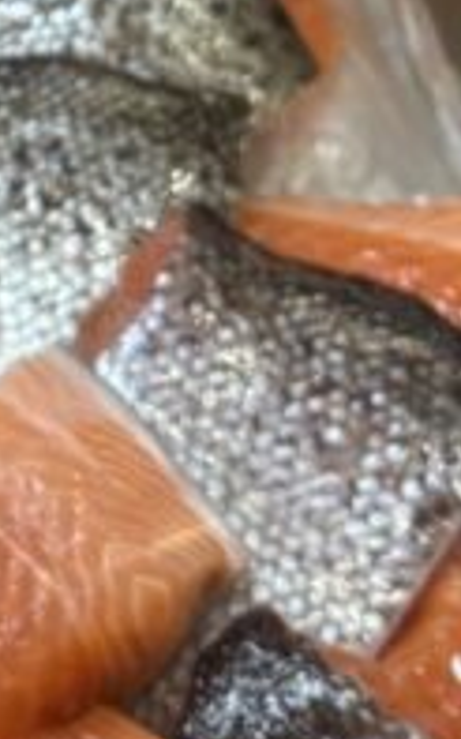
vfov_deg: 13.9
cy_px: -285
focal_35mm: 143
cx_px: -495
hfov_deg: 8.6
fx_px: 2877
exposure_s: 1/100
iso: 64
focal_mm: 5.96
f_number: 1.6
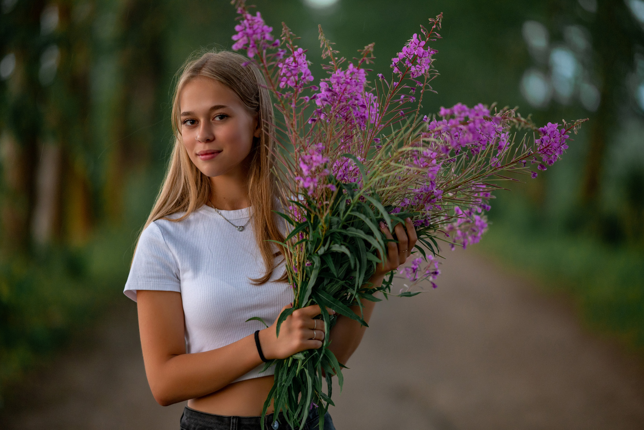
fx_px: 1879
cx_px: 322
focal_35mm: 105
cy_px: 215
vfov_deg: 13.1
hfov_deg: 19.4
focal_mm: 105
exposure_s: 1/250
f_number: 1.4
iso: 640
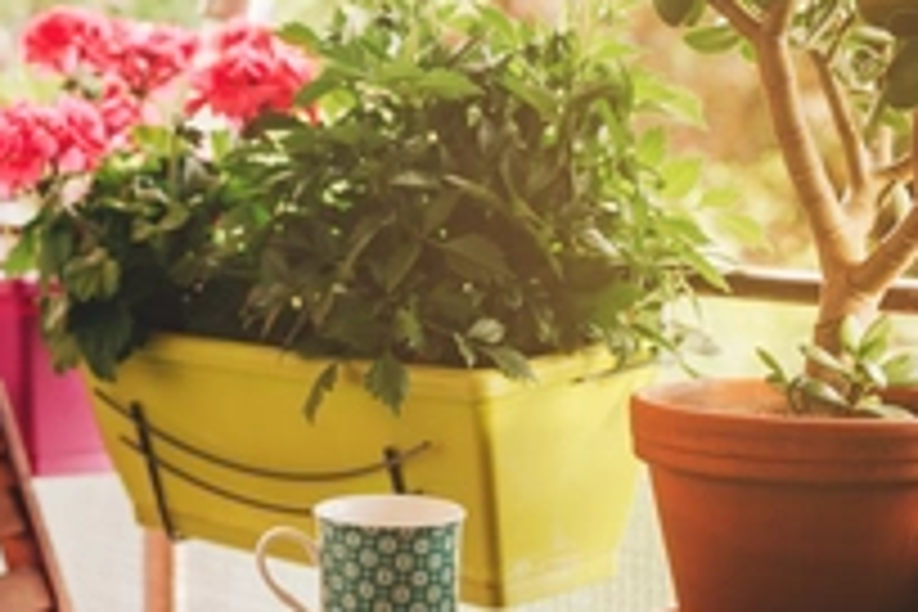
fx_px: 2499
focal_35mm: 98
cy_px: 310
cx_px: 158
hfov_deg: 20.5
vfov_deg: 14.0
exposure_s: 1/250
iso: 400
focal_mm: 50
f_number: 4
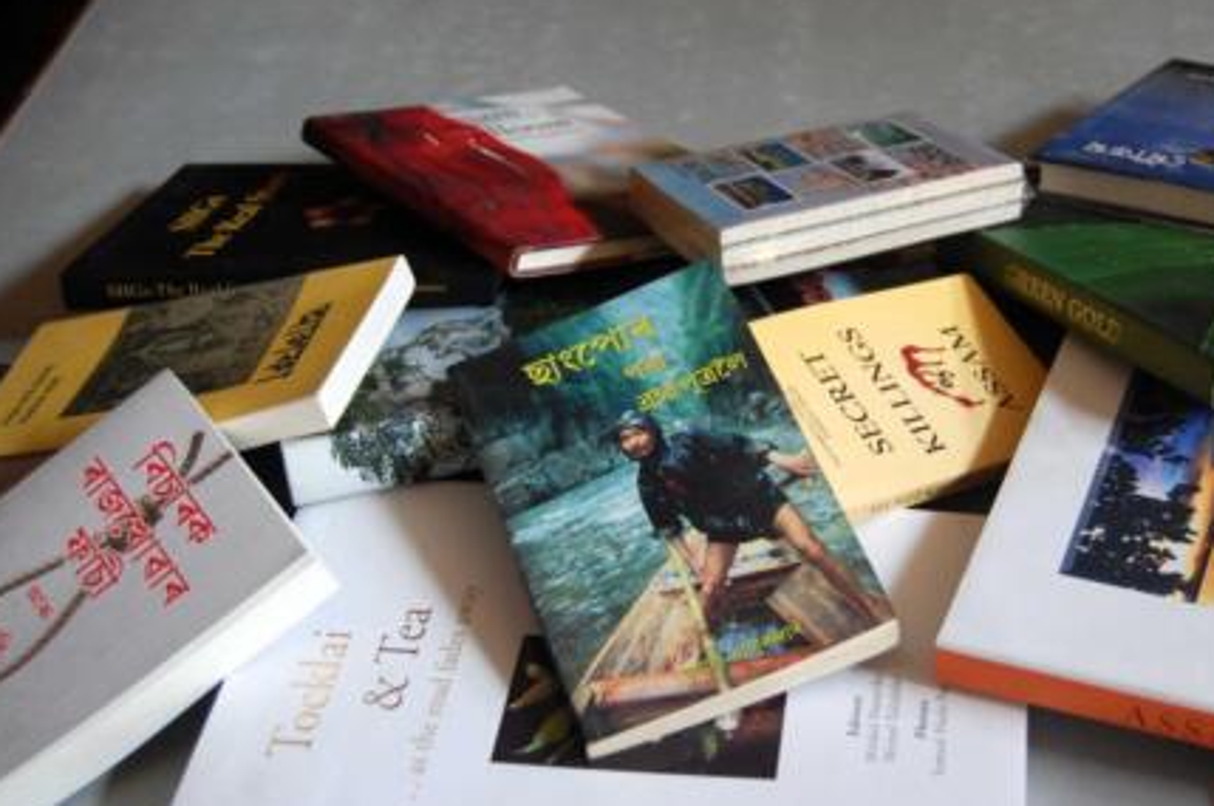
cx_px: 693
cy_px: 409
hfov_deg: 35.6
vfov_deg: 24.1
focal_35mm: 56
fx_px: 1886
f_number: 4.5
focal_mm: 32
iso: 400
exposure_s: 1/30
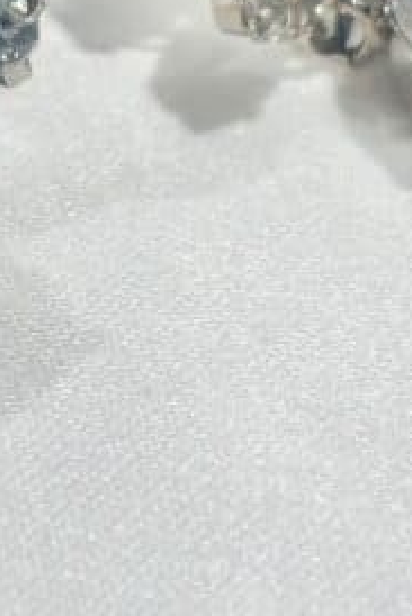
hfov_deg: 6.8
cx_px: 122
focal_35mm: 202
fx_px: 3463
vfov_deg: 10.1
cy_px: 40
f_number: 1.6
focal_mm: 5.96
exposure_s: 1/269
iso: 32
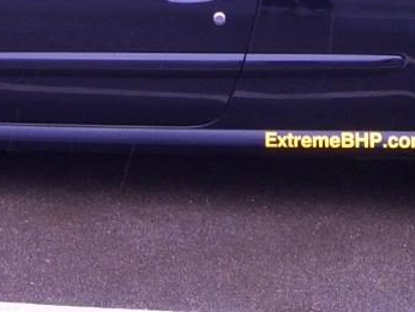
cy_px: -22
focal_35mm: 105
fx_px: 1260
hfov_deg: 18.7
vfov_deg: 13.8
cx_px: 170
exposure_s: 1/125
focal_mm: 4.8
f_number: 4
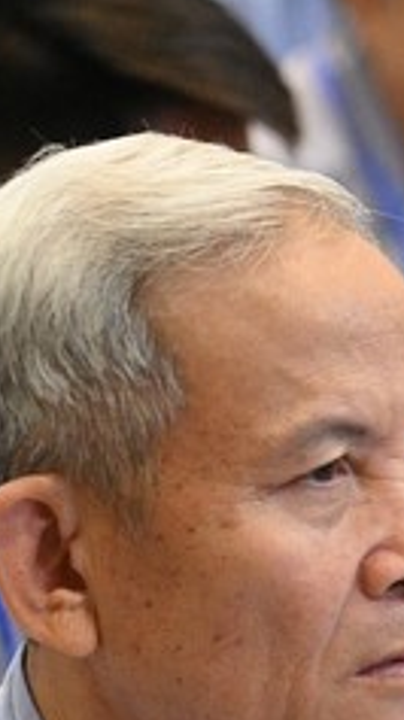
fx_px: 6582
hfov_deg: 3.5
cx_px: 282
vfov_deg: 6.2
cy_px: 814
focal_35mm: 345
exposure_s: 1/250
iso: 12800
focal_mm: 120
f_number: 4
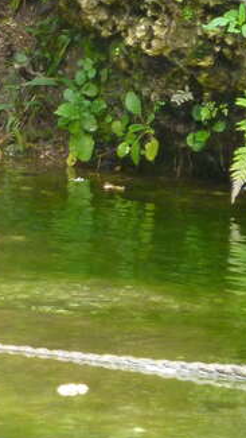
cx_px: -190
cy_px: 106
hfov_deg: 2.2
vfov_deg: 3.8
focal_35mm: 563
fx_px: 6524
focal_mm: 34.4
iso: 320
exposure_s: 1/80
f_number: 4.6
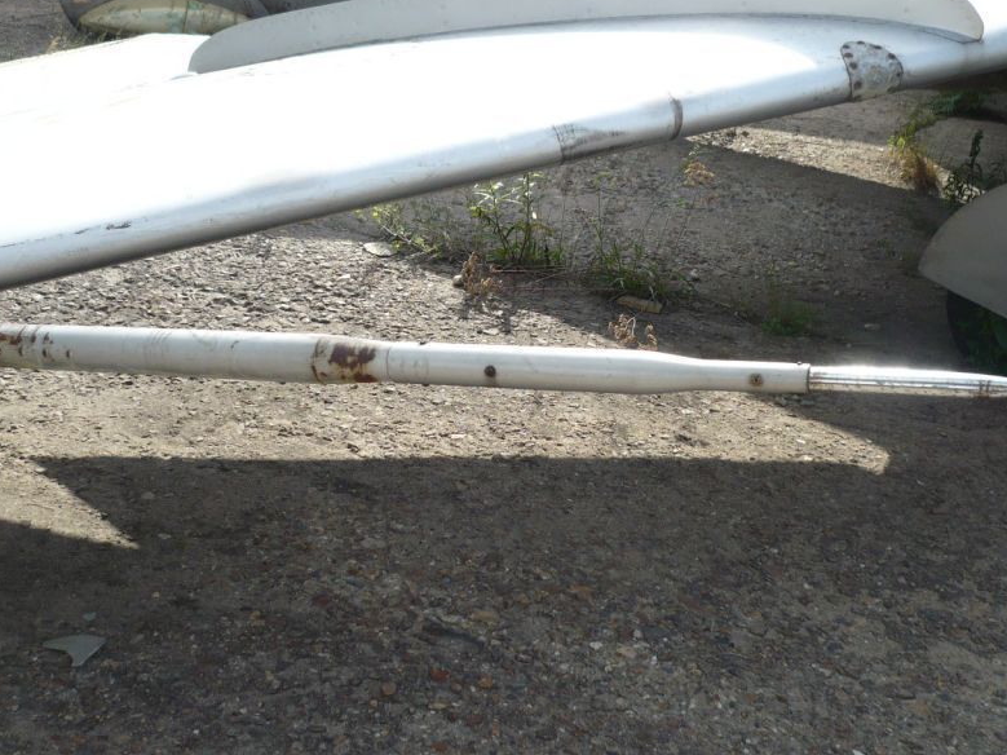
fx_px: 1338
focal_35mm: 46
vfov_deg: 31.5
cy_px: 322
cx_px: 493
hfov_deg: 41.2
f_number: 2.8
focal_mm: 5.8
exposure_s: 1/800
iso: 100
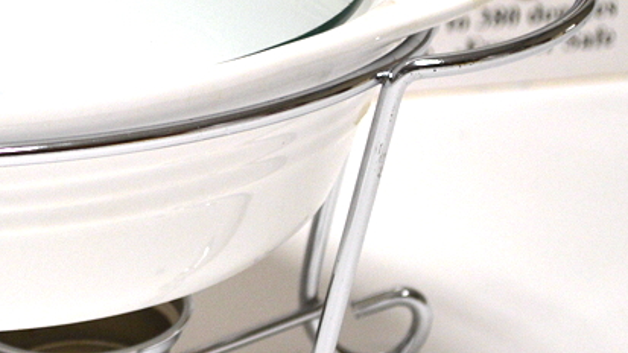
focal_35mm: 190
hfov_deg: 11.1
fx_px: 3163
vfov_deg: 6.4
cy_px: 118
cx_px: -128
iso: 500
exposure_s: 1/60
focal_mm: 50
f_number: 5.6
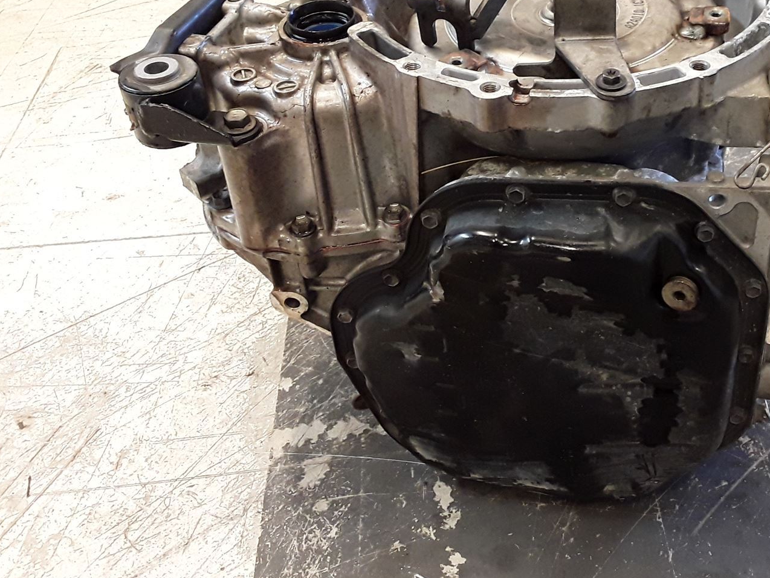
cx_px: 536
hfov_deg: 41.3
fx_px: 1001
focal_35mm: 45
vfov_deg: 32.0
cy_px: 206
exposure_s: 1/50
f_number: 1.9
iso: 125
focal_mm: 2.91
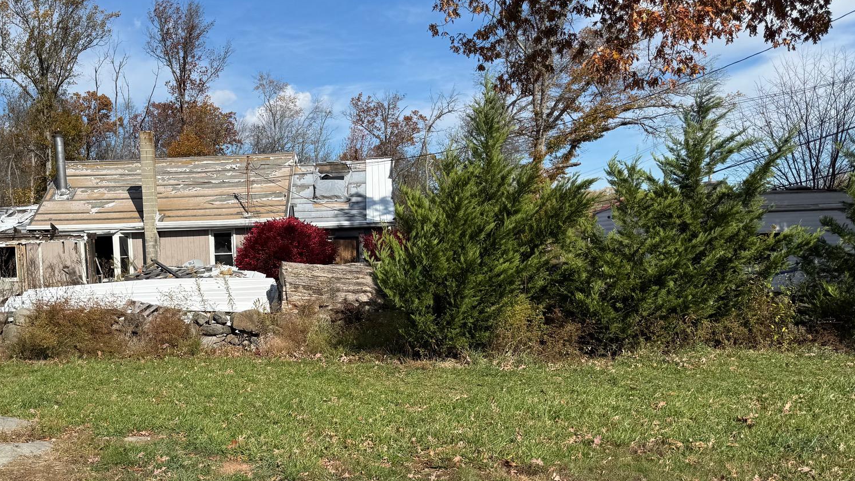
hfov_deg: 53.9
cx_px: 270
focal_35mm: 36
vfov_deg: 32.5
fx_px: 816
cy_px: 333
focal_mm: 6.76
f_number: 1.78
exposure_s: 1/5319
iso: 80
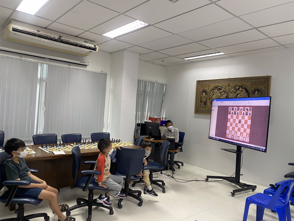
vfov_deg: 53.1
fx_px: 221
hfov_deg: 67.3
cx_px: 147
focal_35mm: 26
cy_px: 110
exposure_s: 1/50
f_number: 1.8
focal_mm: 4.25
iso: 160
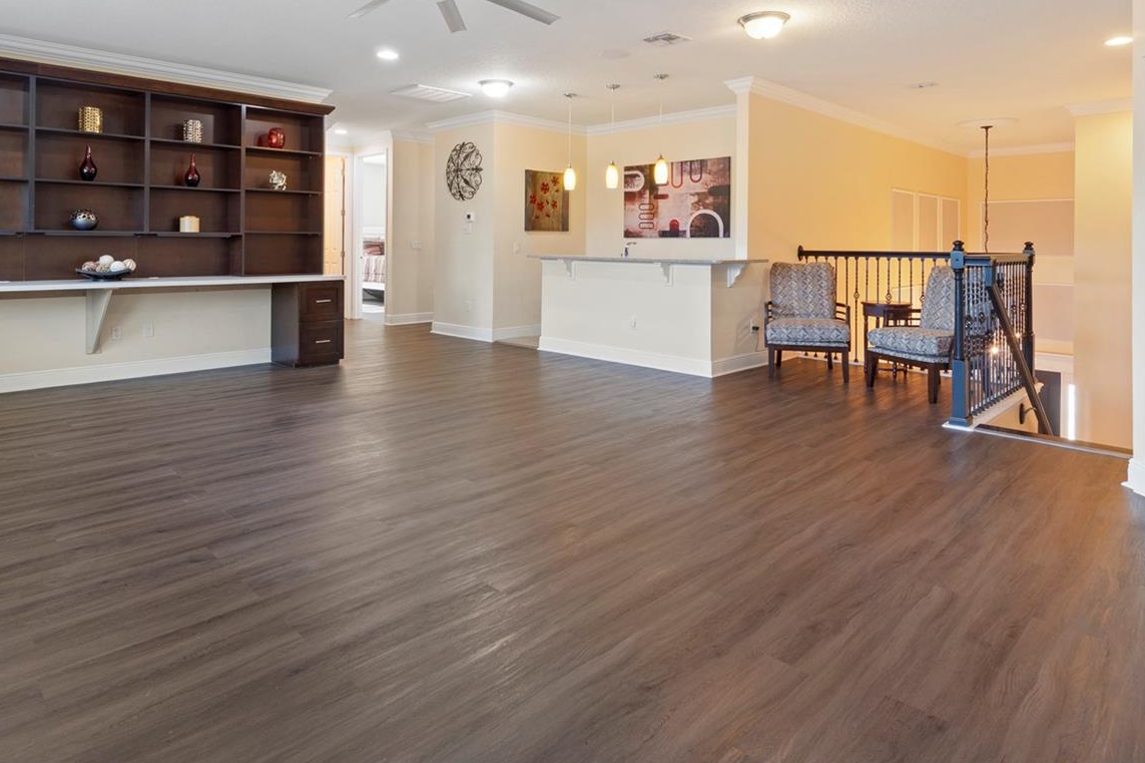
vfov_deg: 58.1
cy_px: 253
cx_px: 541
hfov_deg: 81.2
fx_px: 668
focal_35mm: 21
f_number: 8
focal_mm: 10
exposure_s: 3.2
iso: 100
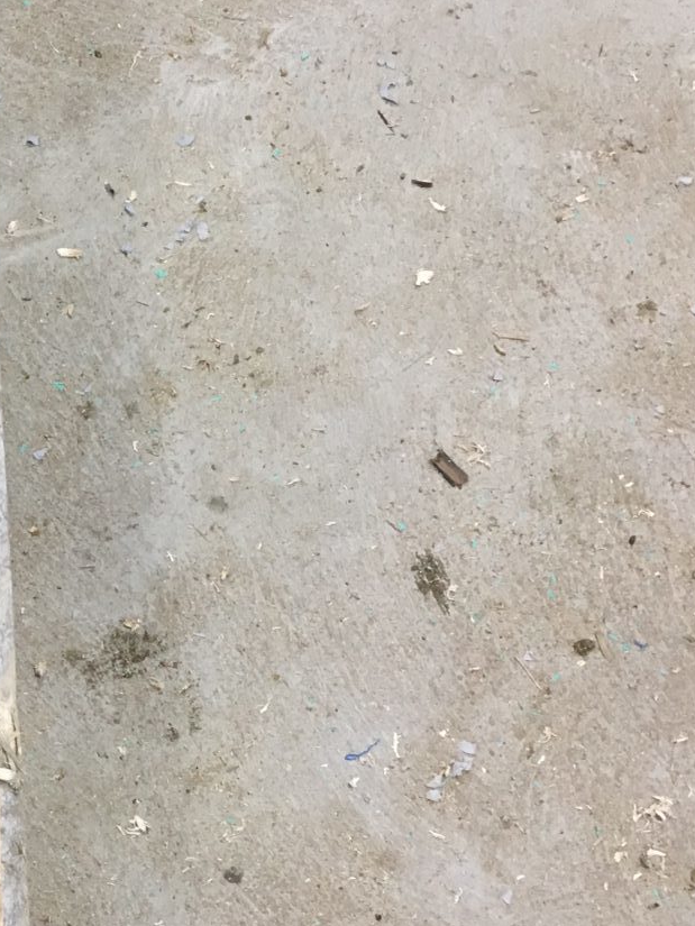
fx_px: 1927
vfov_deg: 27.0
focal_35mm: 72
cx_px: -138
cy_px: 499
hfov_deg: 19.3
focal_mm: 4.15
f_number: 2.2
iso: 80
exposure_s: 1/30
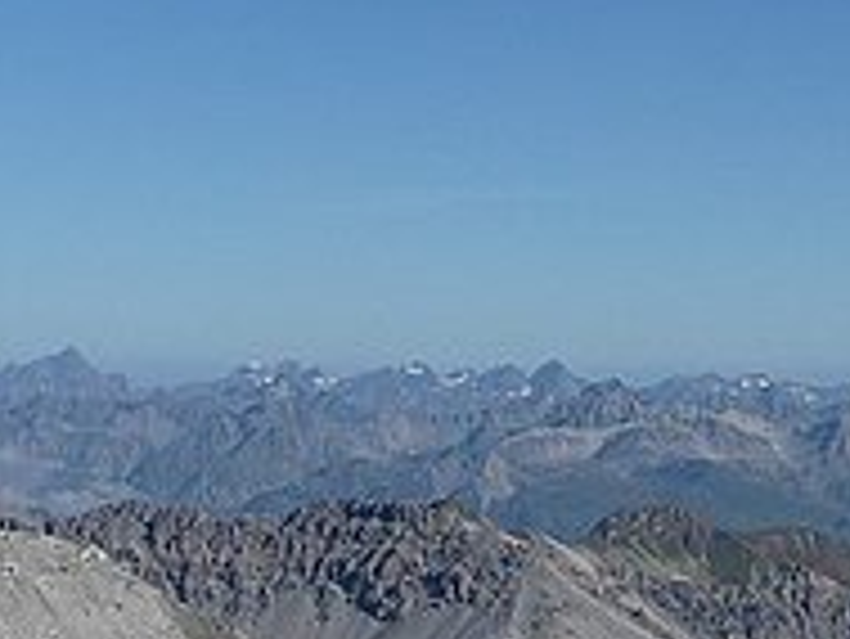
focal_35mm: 142
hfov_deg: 13.6
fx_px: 3489
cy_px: 616
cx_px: 895
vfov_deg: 10.4
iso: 100
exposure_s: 1/250
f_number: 11
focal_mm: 11.3
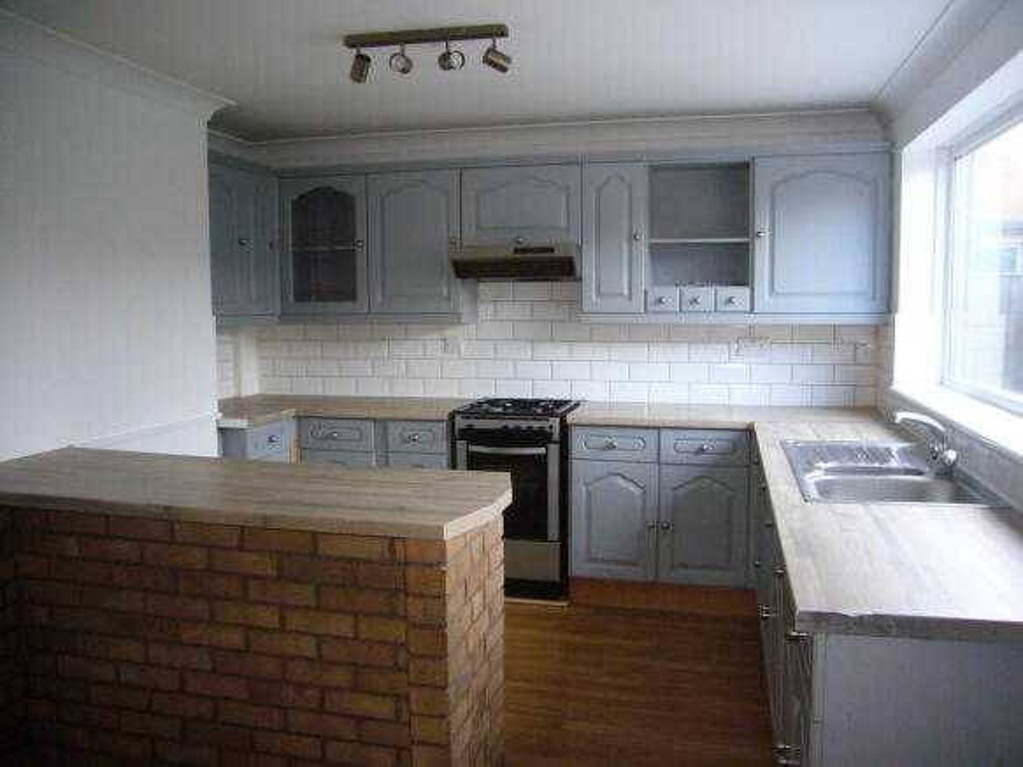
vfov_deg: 49.7
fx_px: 827
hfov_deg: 63.5
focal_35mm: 28
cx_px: 512
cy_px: 384
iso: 200
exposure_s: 1/30
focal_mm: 4.6
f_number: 2.8
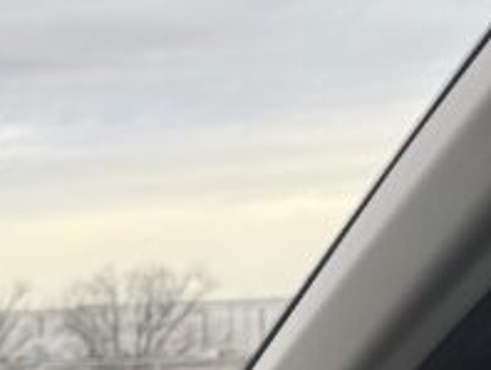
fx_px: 1761
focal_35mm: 124
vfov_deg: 11.5
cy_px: 551
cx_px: -689
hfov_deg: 12.5
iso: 80
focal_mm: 6.76
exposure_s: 1/506
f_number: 1.78
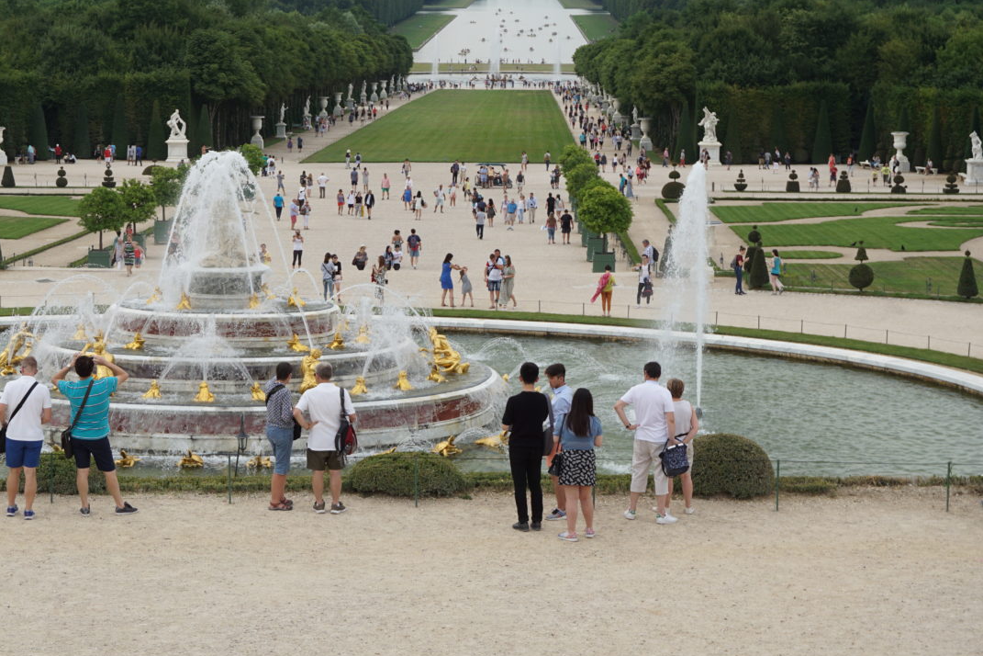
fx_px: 2257
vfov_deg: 16.5
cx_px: 367
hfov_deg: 24.5
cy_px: 277
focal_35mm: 83
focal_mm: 41
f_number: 8
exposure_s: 1/250
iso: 100
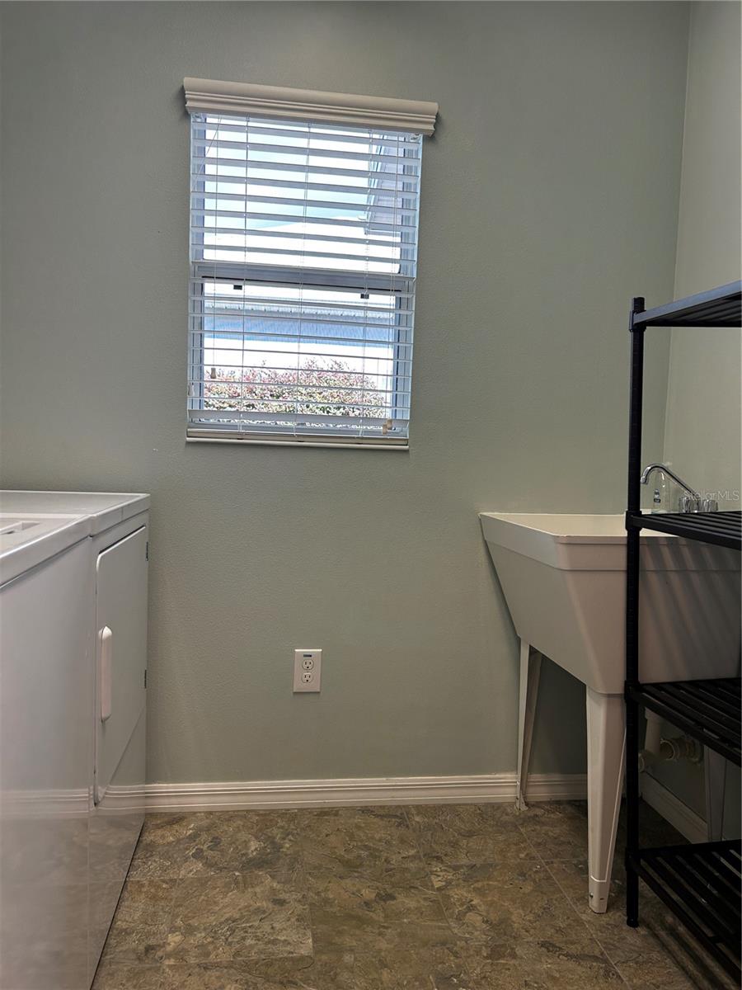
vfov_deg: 67.3
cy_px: 495
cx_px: 371
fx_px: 743
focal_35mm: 26
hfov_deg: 53.1
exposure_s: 1/166
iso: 64
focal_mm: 5.7
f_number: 1.5
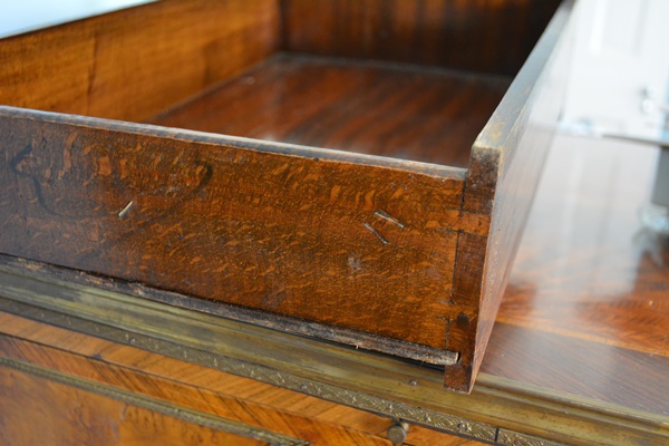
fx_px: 725
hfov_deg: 49.6
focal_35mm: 39
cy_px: 223
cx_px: 334
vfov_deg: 34.2
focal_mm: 26
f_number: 4.2
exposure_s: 1/30
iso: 1800
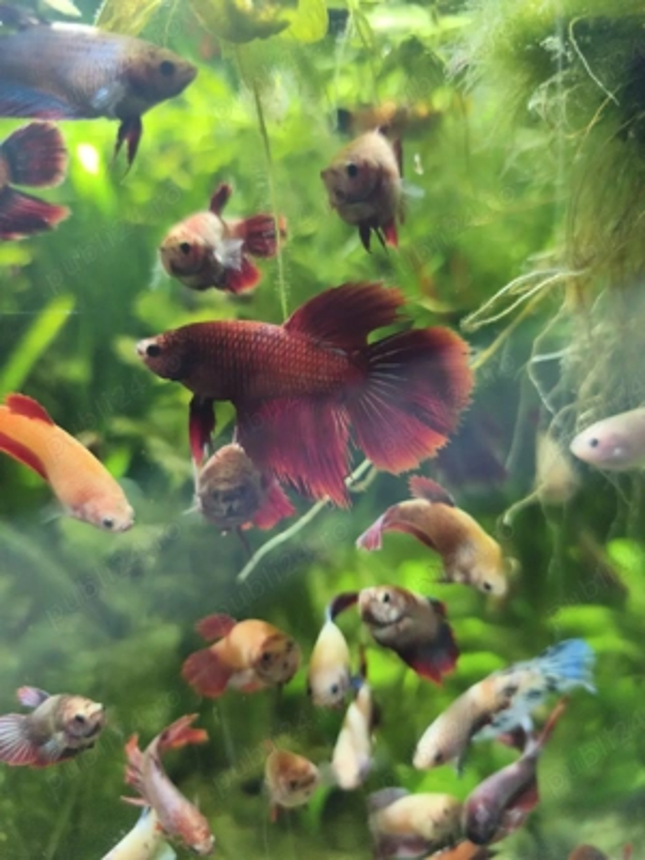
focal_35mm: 23
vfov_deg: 73.9
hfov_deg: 58.9
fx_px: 571
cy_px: 430
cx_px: 322
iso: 500
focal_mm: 6.18
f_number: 1.65
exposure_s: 1/50
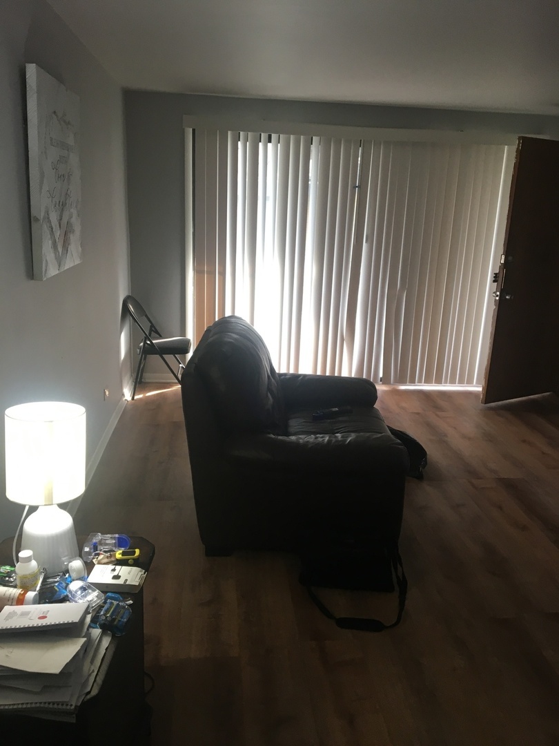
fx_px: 624
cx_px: 280
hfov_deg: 48.2
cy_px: 373
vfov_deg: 61.7
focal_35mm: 29
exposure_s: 1/30
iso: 64
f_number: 2.2
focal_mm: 4.15
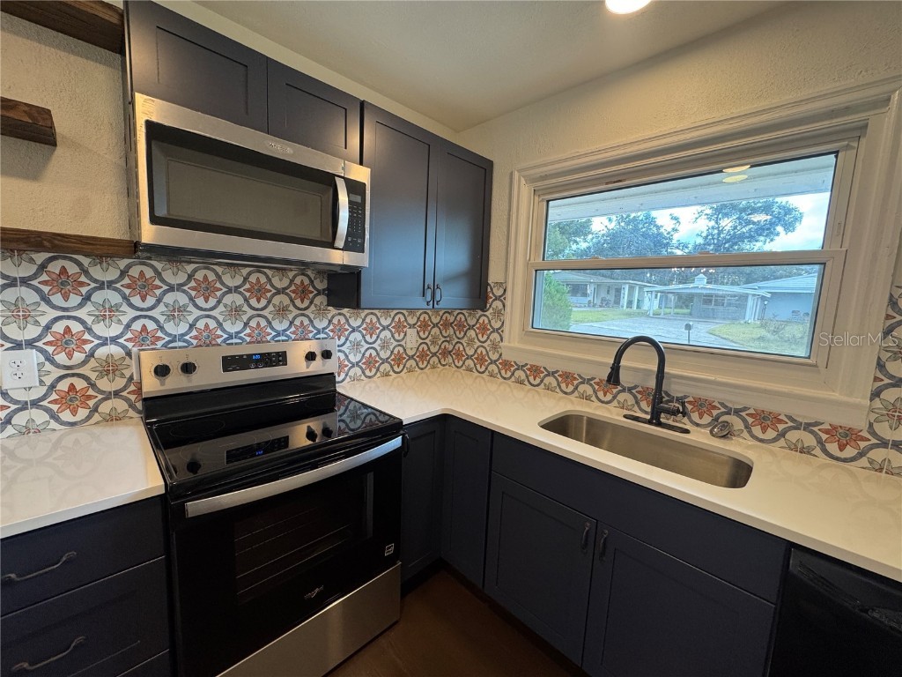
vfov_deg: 85.7
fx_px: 365
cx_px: 451
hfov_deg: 102.1
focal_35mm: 14
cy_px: 338
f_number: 2.2
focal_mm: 2.22
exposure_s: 1/120
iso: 160
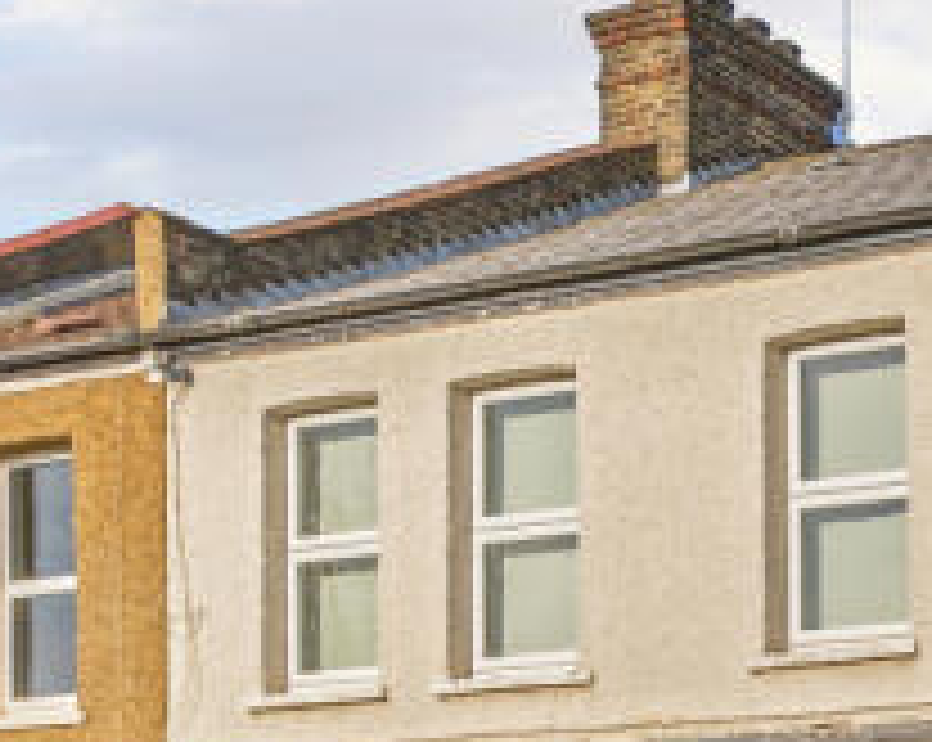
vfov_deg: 21.4
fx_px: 1790
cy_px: 938
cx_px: 1670
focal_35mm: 65
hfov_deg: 20.6
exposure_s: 1/800
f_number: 8
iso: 200
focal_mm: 14
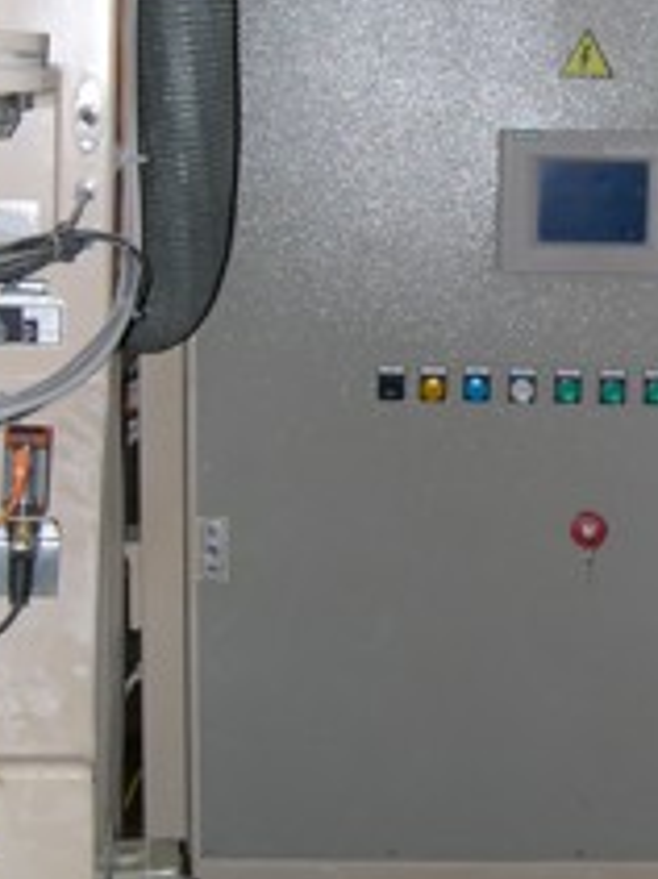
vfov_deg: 25.2
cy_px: 306
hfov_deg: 18.9
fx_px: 1954
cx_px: 537
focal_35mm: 77
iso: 100
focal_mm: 8
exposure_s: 1/60
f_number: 2.8
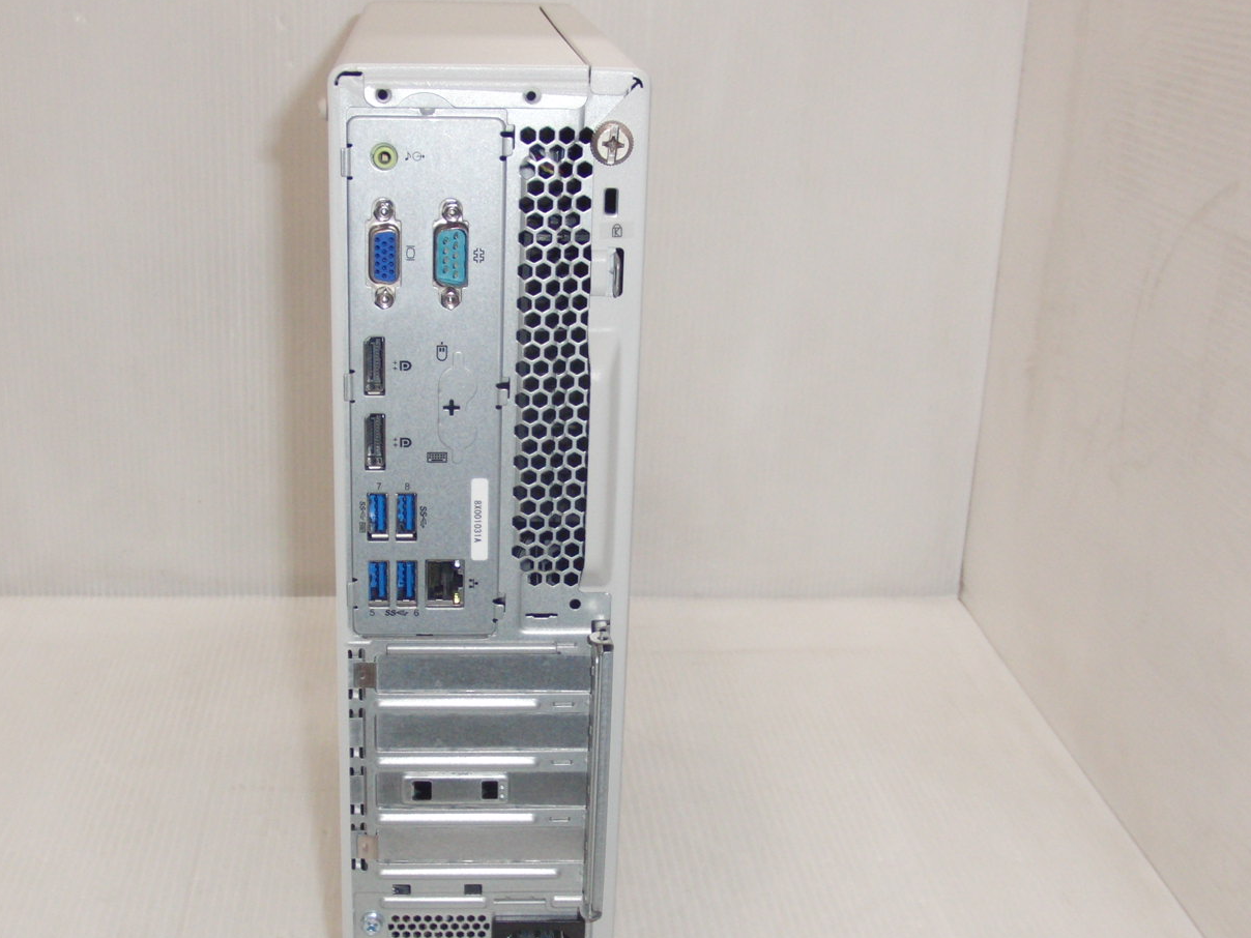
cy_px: 544
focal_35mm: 49
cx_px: 491
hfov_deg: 38.7
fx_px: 1771
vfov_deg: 29.6
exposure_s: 1/80
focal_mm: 6.42
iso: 320
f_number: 3.6
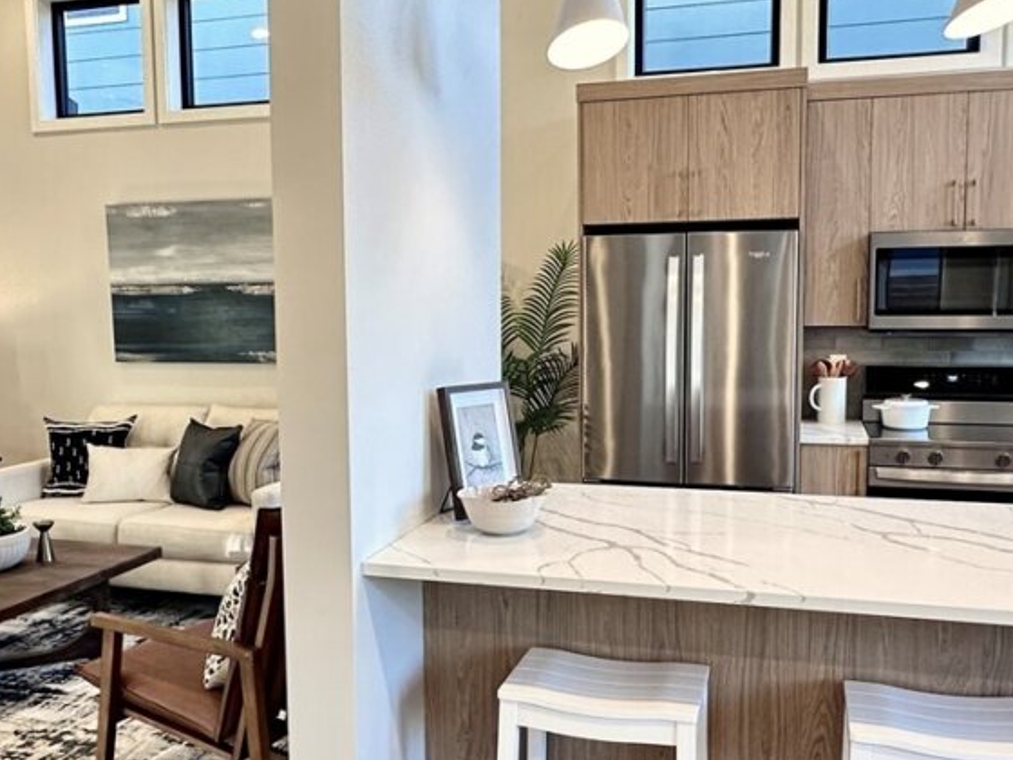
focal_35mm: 35
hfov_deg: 52.6
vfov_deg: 40.7
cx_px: 496
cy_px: 389
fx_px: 1024
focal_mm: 2.22
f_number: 2.2
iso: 200
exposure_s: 1/60
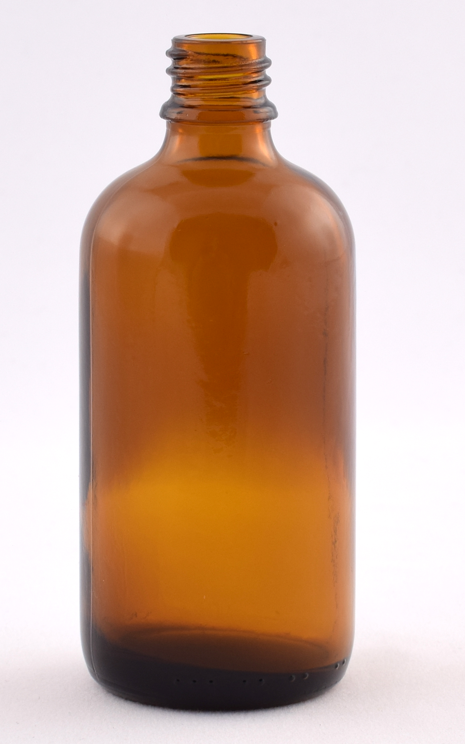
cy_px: 372
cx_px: 218
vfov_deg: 34.5
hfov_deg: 22.0
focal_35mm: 59
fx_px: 1197
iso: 100
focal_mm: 38
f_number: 9
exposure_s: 1/100
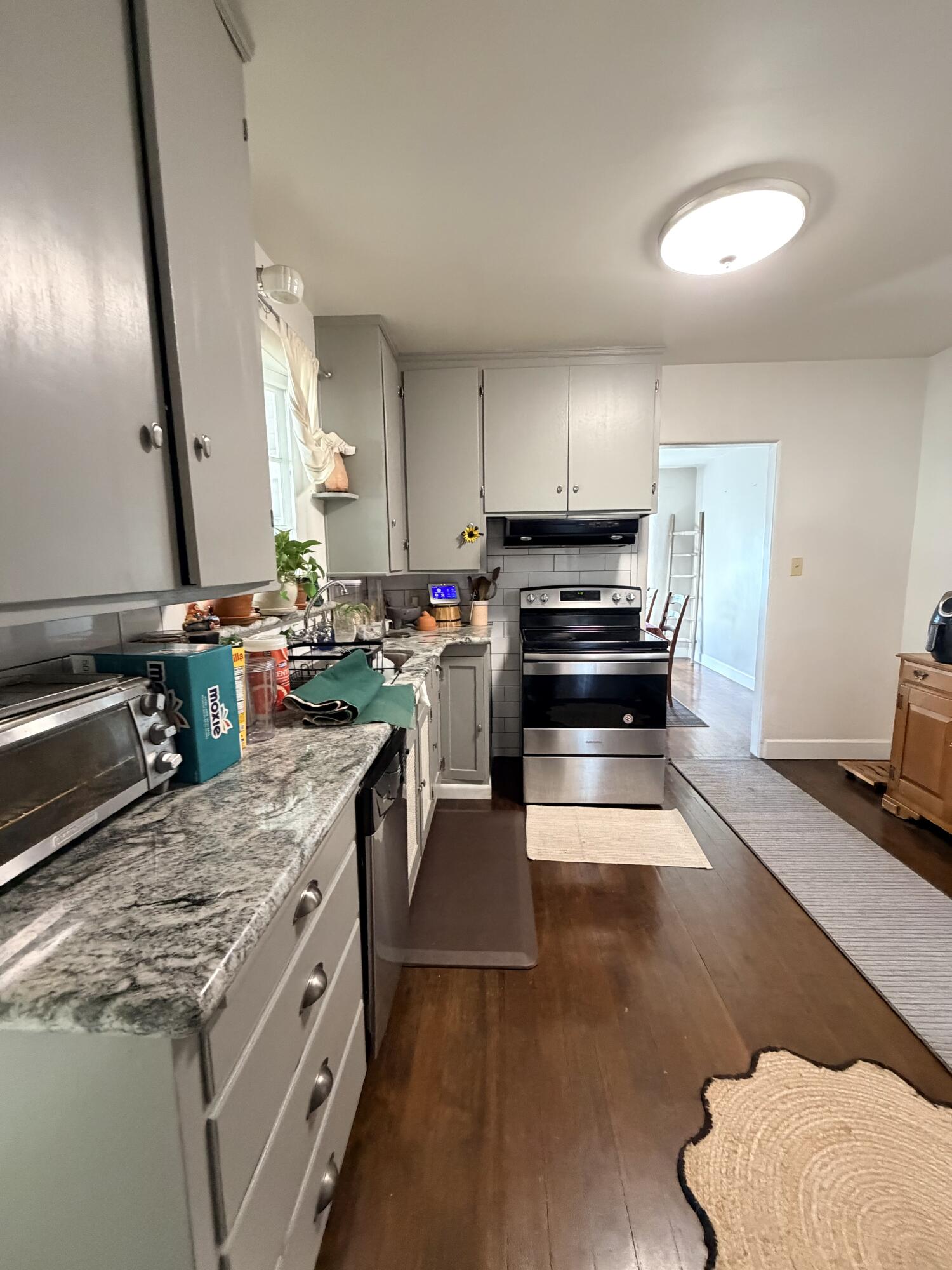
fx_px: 513
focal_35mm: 14
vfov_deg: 102.1
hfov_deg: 85.7
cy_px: 635
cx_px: 476
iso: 640
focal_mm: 2.22
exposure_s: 1/60
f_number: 2.2
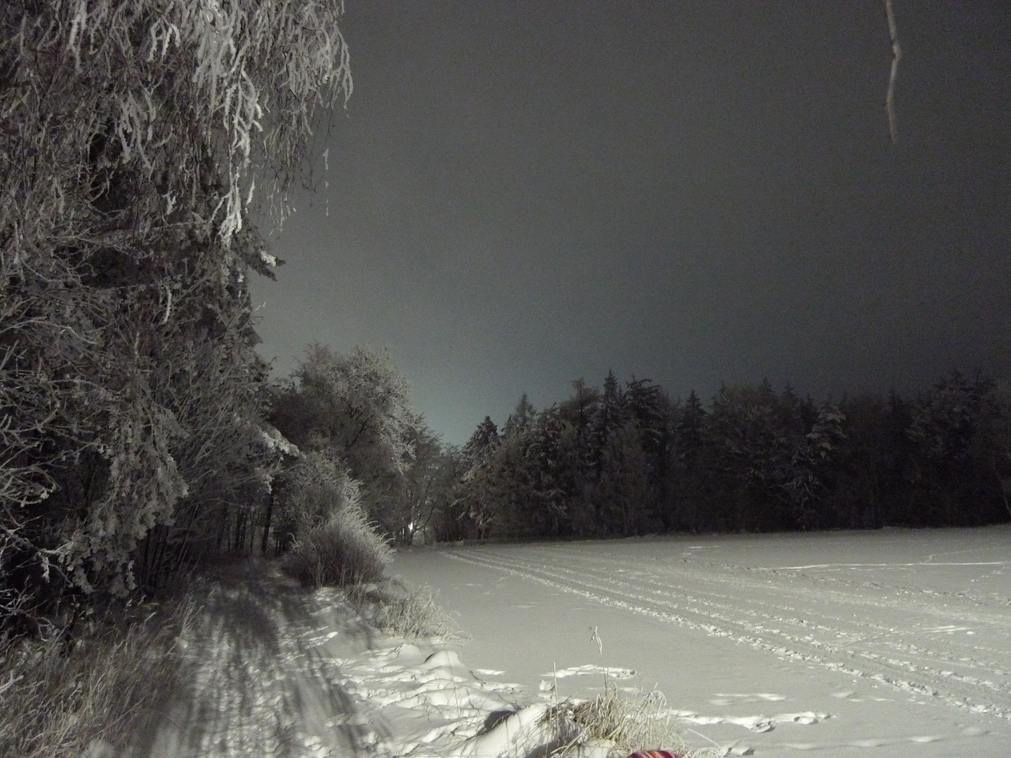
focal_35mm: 25
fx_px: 730
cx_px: 491
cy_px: 371
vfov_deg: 54.9
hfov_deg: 69.4
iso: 800
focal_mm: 5.1
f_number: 2
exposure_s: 1/10
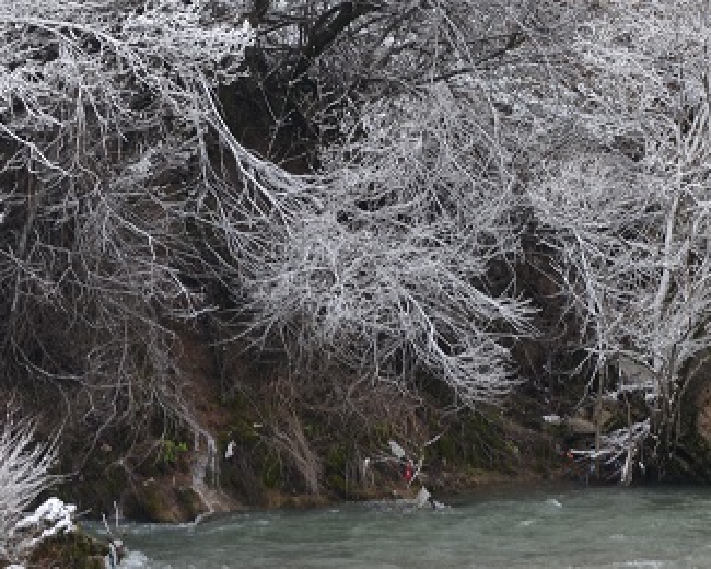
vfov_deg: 6.0
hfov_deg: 7.5
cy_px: 279
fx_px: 5450
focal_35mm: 259
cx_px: 438
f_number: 7.1
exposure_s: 1/200
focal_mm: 100
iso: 200
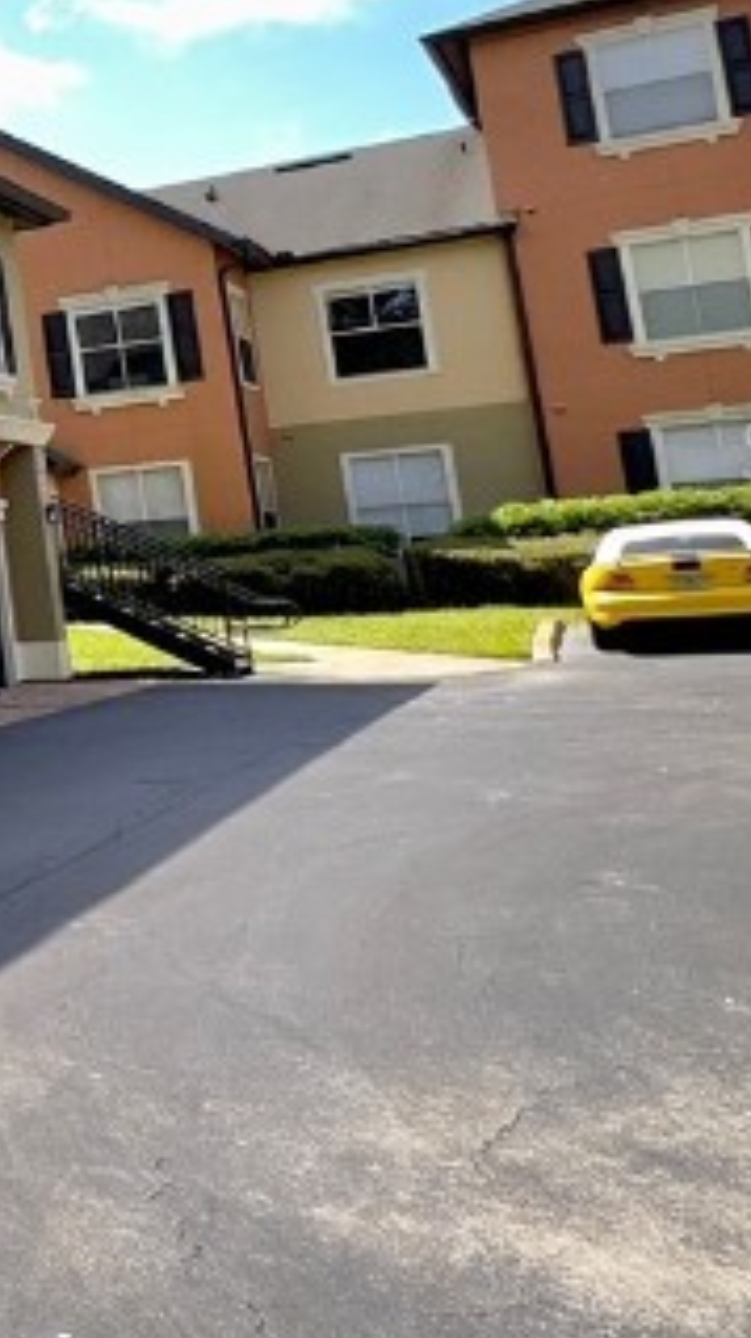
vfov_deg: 41.6
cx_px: -1011
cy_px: 449
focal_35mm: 49
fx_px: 1738
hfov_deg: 15.2
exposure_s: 1/253
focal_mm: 2.22
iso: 40
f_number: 2.2
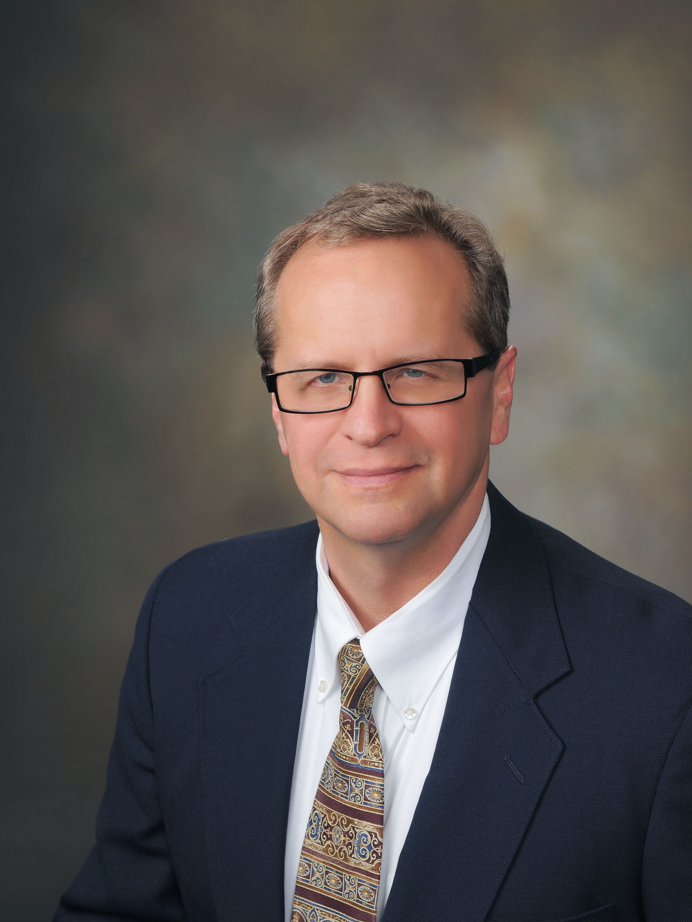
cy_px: 479
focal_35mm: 107
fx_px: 2840
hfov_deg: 13.9
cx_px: 344
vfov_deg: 18.5
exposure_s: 1/125
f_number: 7.1
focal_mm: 65
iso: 100
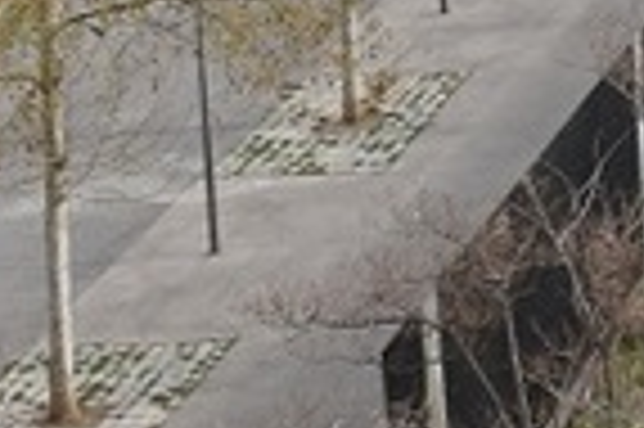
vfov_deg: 6.4
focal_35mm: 210
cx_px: 1689
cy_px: -394
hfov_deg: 8.7
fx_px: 3752
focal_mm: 20
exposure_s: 1/320
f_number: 8
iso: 200
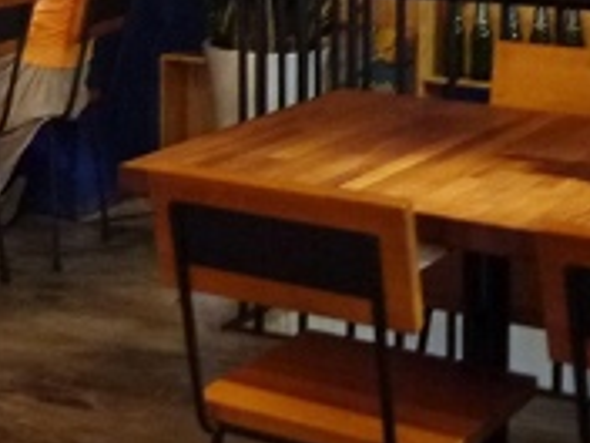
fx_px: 1739
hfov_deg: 17.6
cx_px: -255
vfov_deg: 13.8
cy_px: -181
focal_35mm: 102
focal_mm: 14
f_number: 2.5
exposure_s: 1/10
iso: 800
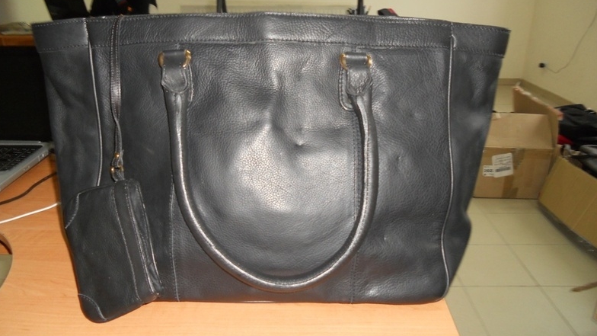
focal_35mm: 30
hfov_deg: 64.3
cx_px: 293
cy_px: 158
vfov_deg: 38.9
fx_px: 475
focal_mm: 4.9
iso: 200
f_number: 3.2
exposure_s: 1/25
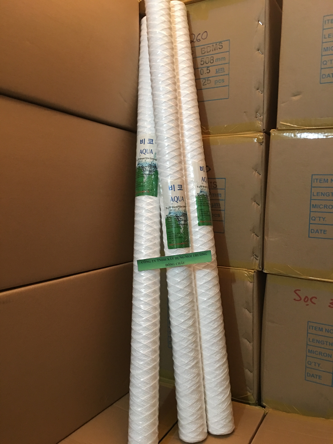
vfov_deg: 61.7
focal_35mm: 29
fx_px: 372
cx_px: 166
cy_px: 222
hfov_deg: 48.2
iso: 80
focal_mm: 4.15
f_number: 2.2
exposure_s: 1/10
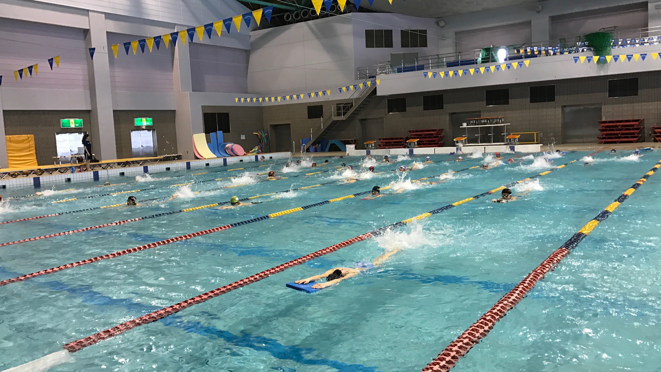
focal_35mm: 32
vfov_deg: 36.7
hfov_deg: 61.0
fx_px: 561
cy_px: 192
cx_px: 318
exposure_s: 1/25
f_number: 1.8
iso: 40
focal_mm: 3.99
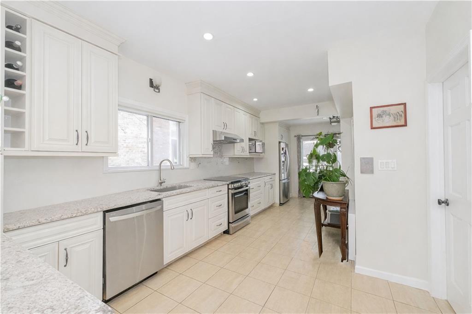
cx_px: 236
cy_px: 157
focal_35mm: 15
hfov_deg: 100.4
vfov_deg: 77.3
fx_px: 197
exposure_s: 1/60
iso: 1600
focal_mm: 10
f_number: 8
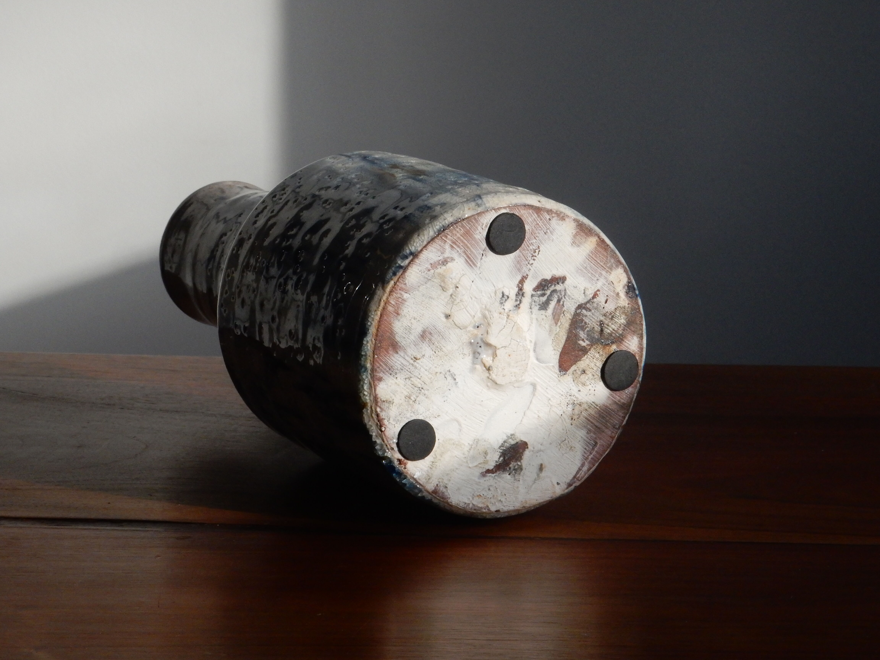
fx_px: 3534
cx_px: 440
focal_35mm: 139
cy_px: 330
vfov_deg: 10.7
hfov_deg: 14.2
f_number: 6
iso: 400
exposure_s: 1/160
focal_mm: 24.7
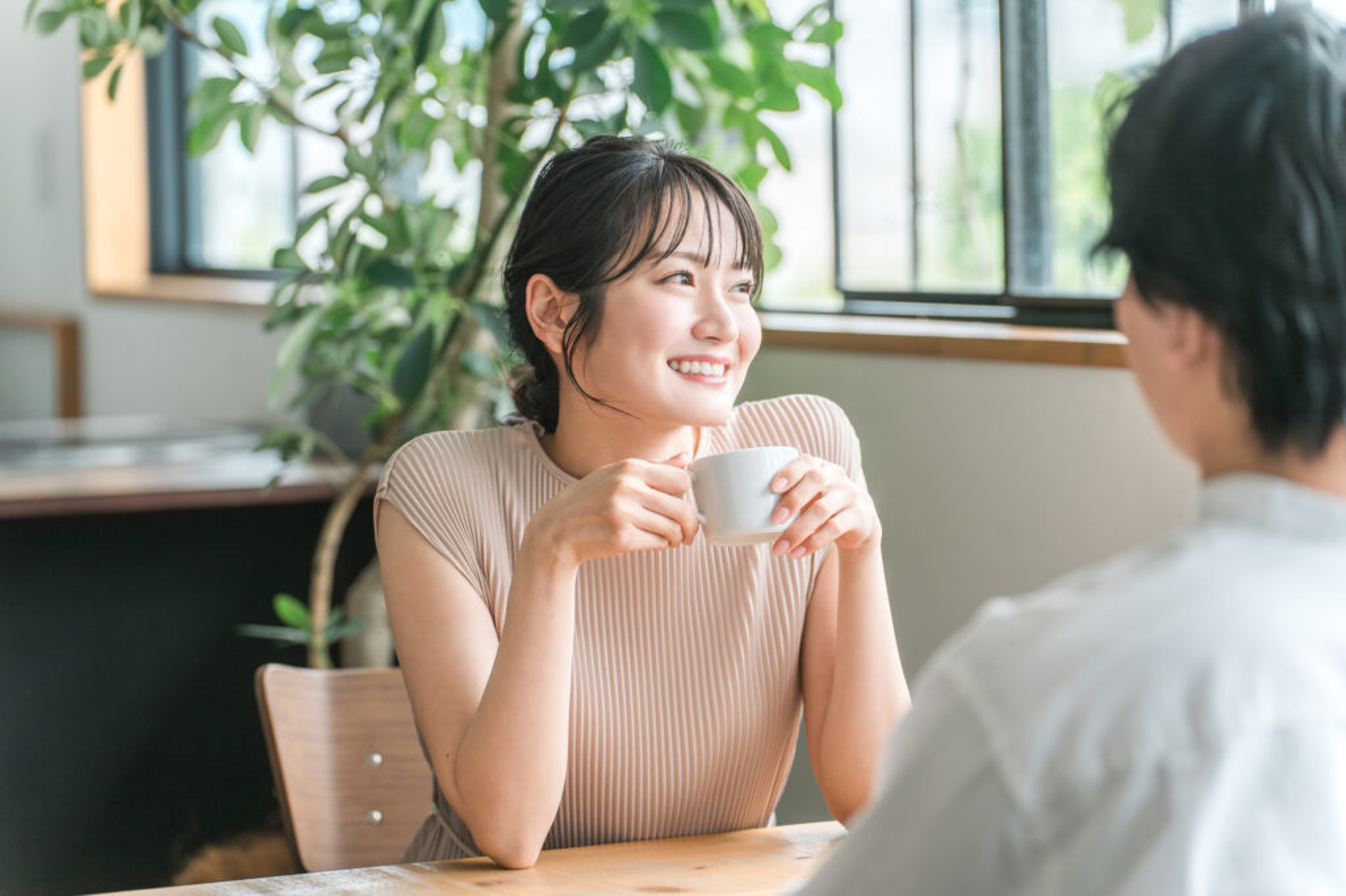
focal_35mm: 101
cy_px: 448
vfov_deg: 13.5
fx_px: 3775
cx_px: 673
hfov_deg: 20.2
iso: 250
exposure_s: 1/200
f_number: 2.8
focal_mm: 101
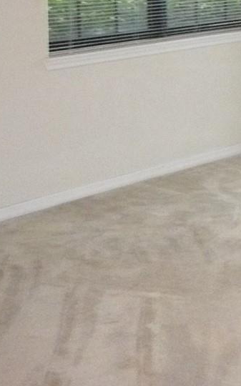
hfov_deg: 13.0
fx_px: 926
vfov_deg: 22.7
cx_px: 471
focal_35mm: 88
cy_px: 3
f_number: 2.8
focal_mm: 4.6
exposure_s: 1/30
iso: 500
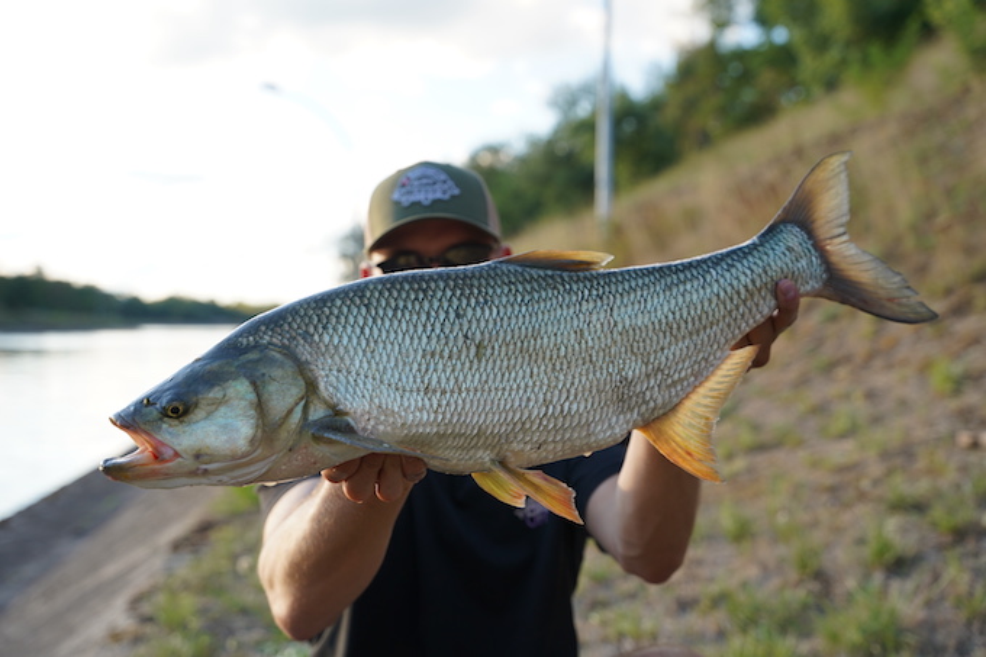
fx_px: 1292
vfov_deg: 28.5
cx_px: 493
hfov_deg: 41.8
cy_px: 328
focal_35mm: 47
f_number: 4
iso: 100
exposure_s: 1/60
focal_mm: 47.2
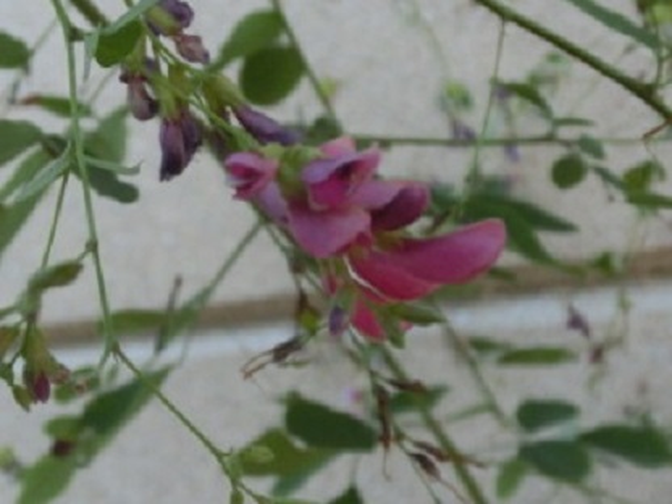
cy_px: 252
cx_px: 336
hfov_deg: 50.1
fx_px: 718
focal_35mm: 37
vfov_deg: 38.7
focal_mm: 6.5
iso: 800
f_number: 4.1
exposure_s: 1/500
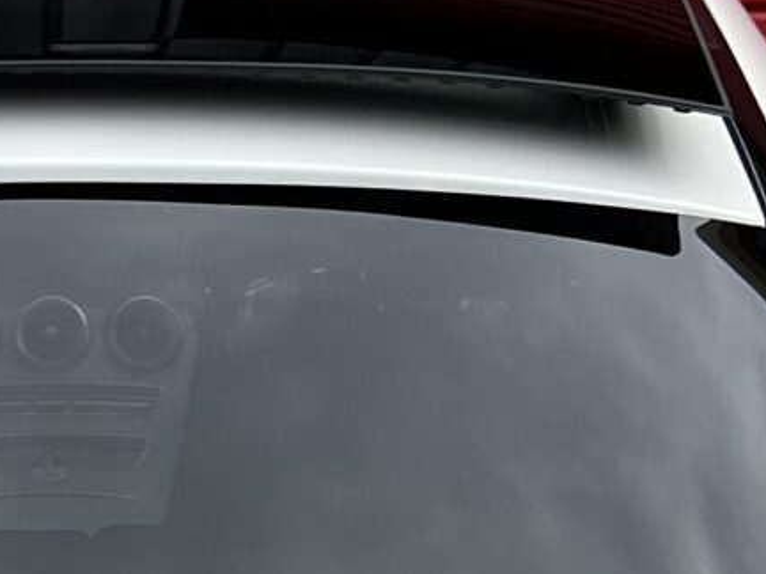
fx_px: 3408
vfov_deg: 9.0
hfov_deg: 12.6
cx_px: -67
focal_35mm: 154
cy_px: 1166
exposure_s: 1/5882
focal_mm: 5.7
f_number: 1.5
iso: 50
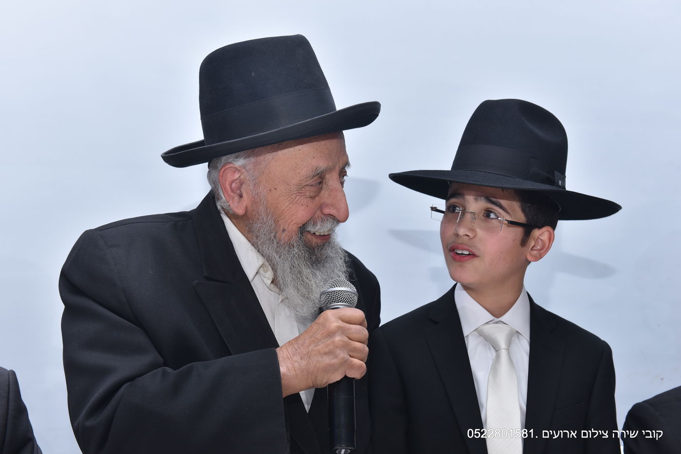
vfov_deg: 26.0
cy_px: 227
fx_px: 983
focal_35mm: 52
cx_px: 340
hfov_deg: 38.2
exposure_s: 1/125
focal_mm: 52
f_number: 6.3
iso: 400
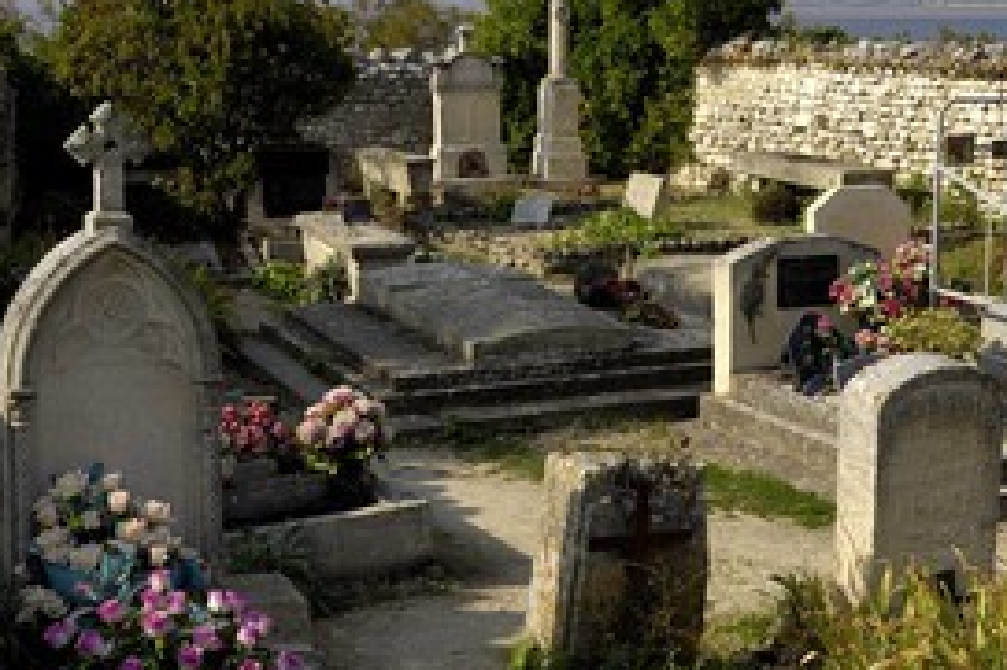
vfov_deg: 20.8
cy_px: 181
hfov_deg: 30.7
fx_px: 1817
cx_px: 690
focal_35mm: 65
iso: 100
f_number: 11
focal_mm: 28
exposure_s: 1/160
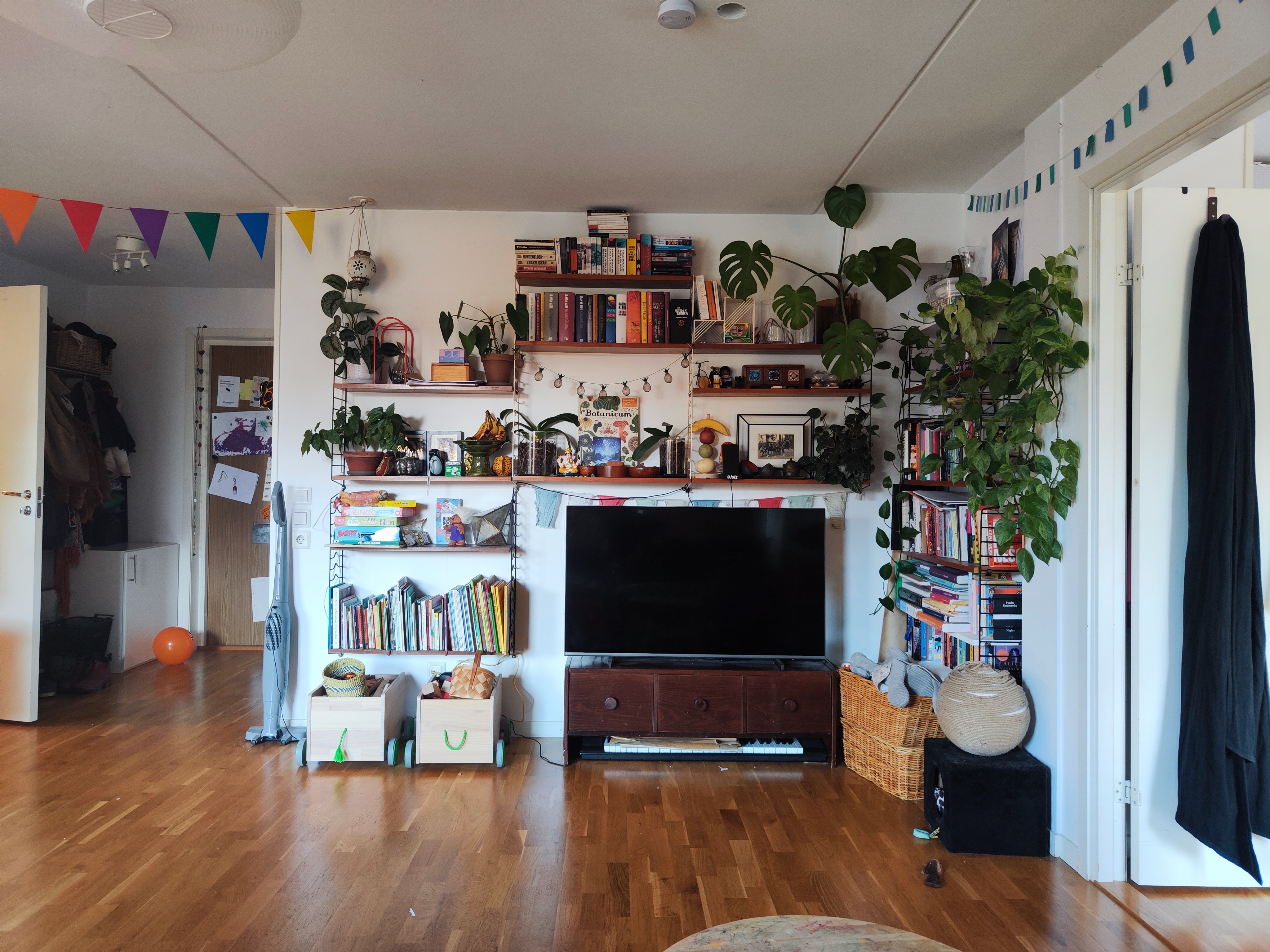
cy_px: 476
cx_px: 635
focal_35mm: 24
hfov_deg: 71.6
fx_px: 881
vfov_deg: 56.8
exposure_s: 1/33.3
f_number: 1.88
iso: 295
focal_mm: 5.59
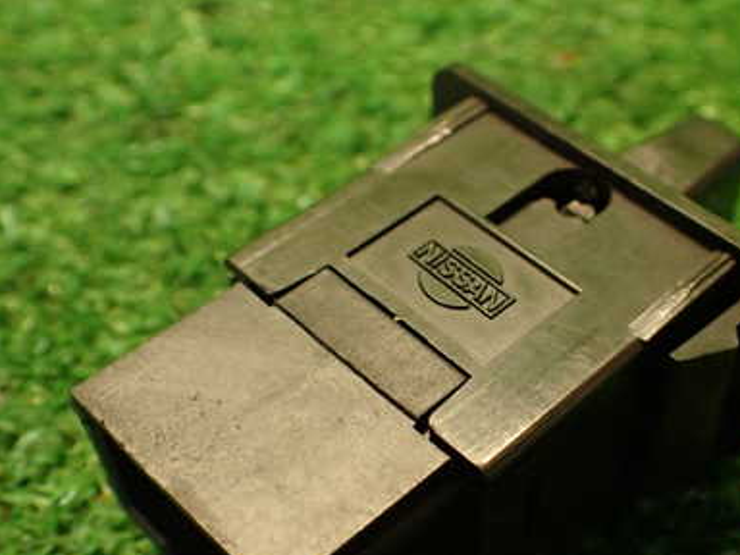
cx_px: 451
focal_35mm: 50
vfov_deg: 28.9
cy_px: 370
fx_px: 1069
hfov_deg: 38.0
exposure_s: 1/30
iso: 400
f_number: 2.4
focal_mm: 5.79
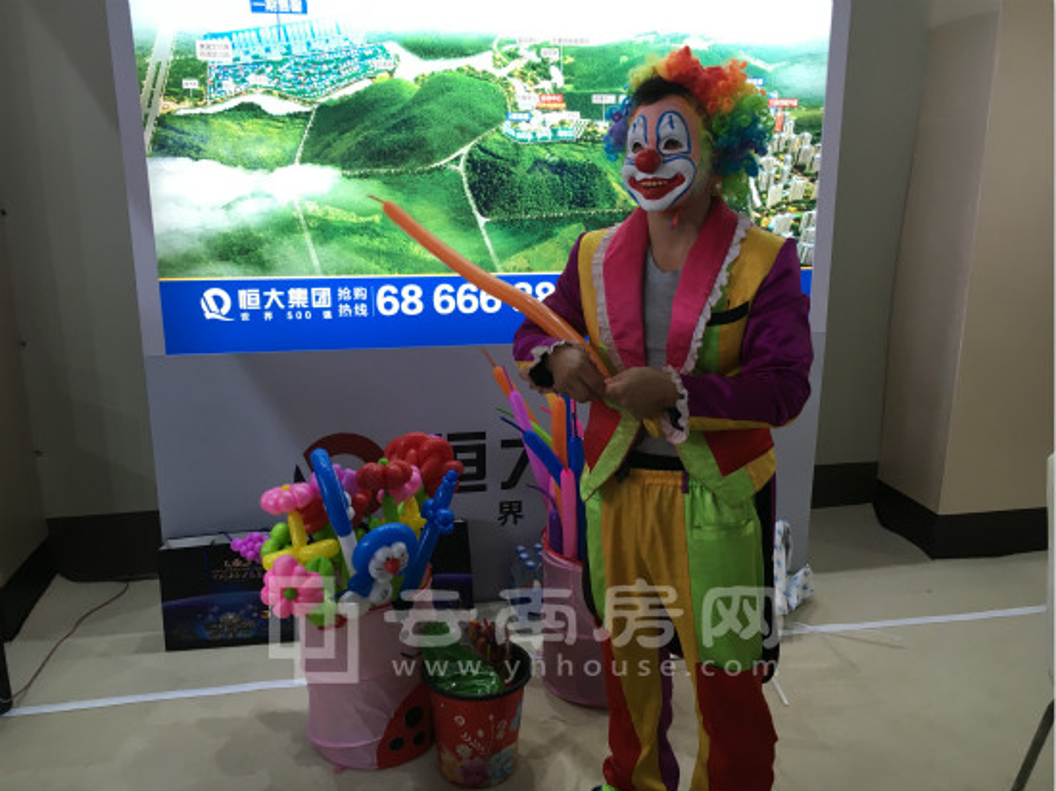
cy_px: 396
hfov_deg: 61.7
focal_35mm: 29
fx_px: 884
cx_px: 528
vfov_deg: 48.2
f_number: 2.2
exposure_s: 1/33
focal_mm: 4.15
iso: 40
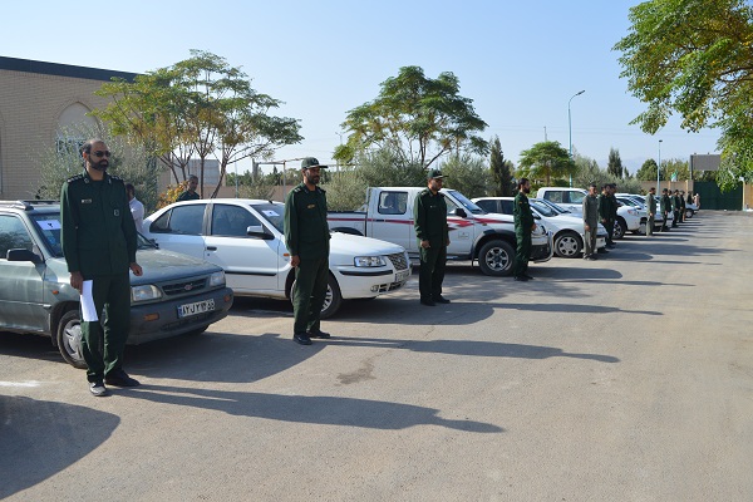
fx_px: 627
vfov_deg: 43.6
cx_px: 376
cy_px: 251
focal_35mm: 30
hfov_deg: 61.9
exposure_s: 1/1600
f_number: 6.3
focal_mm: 20
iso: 400
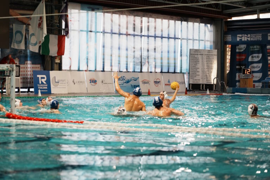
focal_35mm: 105
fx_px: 787
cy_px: 90
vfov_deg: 13.0
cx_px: 135
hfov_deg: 19.5
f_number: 4
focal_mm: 105
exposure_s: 1/320
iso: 1600
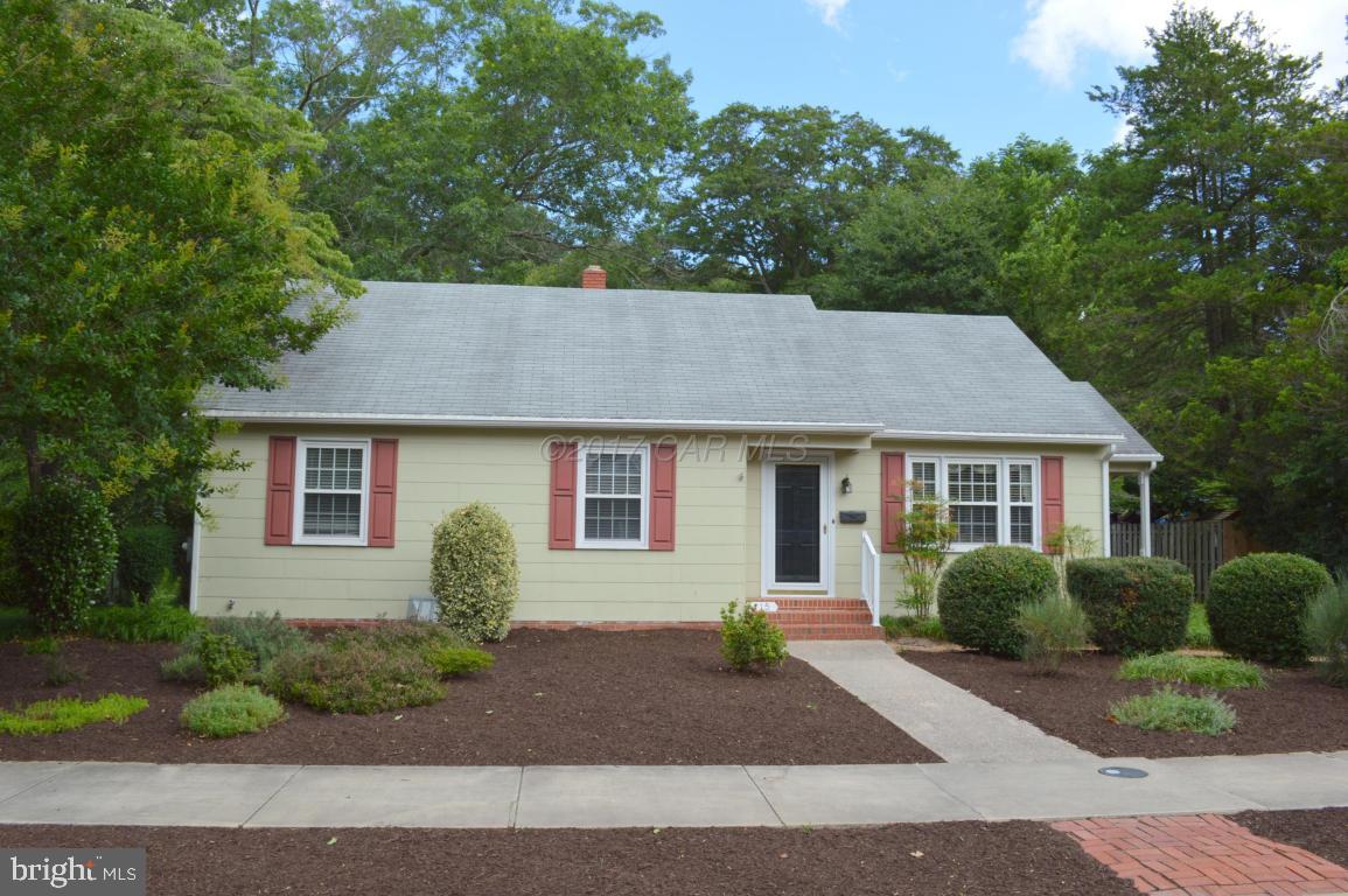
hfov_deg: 67.4
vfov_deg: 47.9
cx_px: 674
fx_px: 1010
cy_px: 448
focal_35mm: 27
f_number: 6.3
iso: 100
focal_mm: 18
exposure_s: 1/160
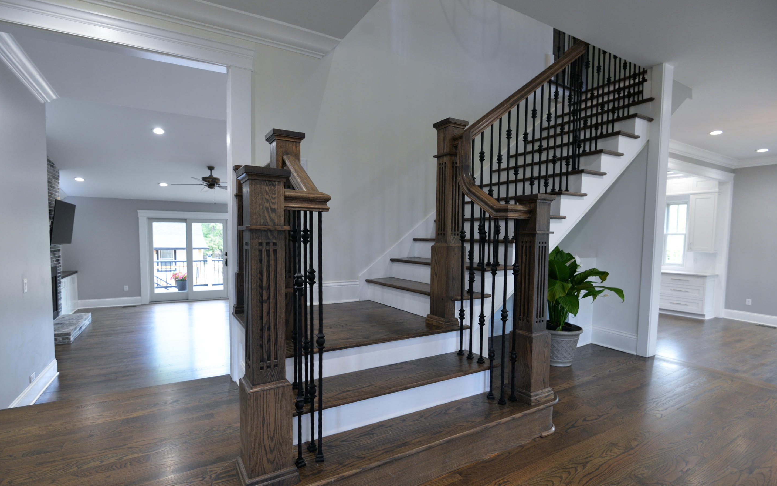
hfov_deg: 94.3
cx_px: 376
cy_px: 259
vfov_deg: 67.9
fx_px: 360
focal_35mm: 17
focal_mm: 16
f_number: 4
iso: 400
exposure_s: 1/60
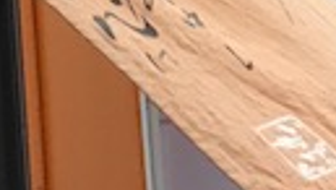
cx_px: -604
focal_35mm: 236
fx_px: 2106
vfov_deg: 5.1
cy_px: -203
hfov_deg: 8.1
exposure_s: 1/120
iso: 32
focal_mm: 3.99
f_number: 1.8
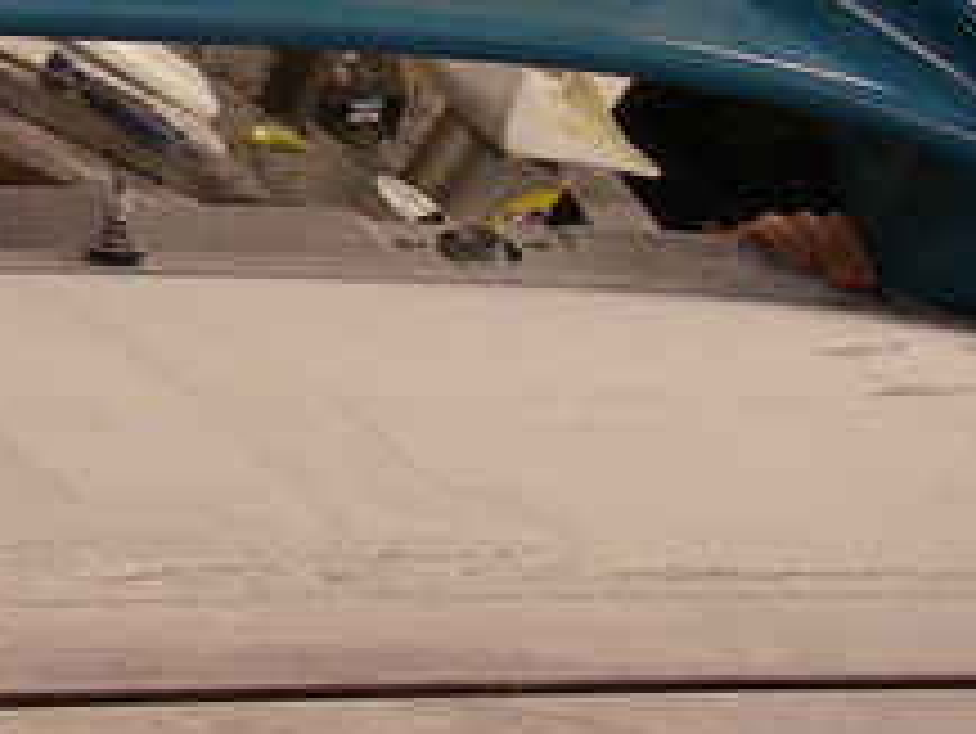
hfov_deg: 16.9
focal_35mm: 112
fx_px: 3160
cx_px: -126
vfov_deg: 13.2
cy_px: 180
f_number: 3.3
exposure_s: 1/50
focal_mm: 6.3
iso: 160
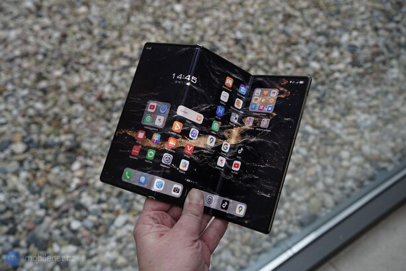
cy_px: 136
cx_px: 203
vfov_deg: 35.9
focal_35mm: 37
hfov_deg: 51.9
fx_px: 417
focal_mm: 37
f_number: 6.3
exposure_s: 1/160
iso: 1600
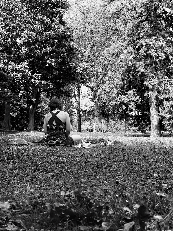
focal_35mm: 52
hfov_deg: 28.0
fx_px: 347
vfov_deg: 36.8
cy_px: 116
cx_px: 86
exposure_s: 1/701
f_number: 1.6
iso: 50
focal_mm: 5.96
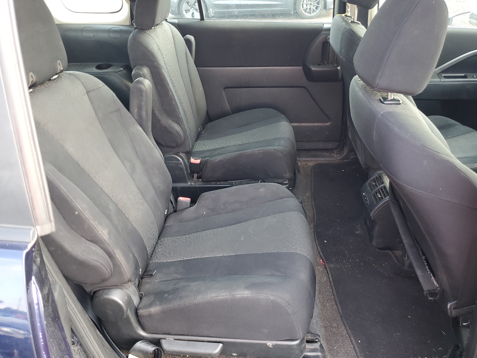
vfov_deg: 53.1
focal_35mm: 26
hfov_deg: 67.3
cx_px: 238
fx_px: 358
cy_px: 179
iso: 59
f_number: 1.5
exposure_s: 1/60.2
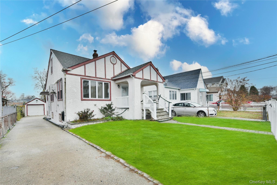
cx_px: 138
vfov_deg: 81.2
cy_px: 92
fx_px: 108
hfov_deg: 104.2
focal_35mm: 14
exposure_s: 1/250
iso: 250
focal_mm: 14
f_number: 5
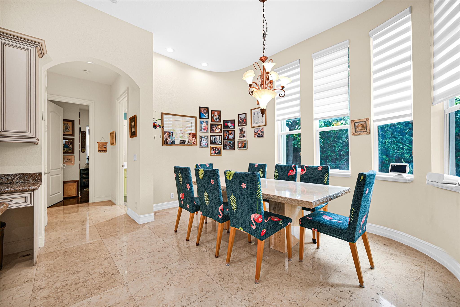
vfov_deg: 81.2
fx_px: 179
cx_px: 230
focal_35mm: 14
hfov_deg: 104.3
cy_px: 154
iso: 100
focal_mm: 14
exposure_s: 1/50
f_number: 4
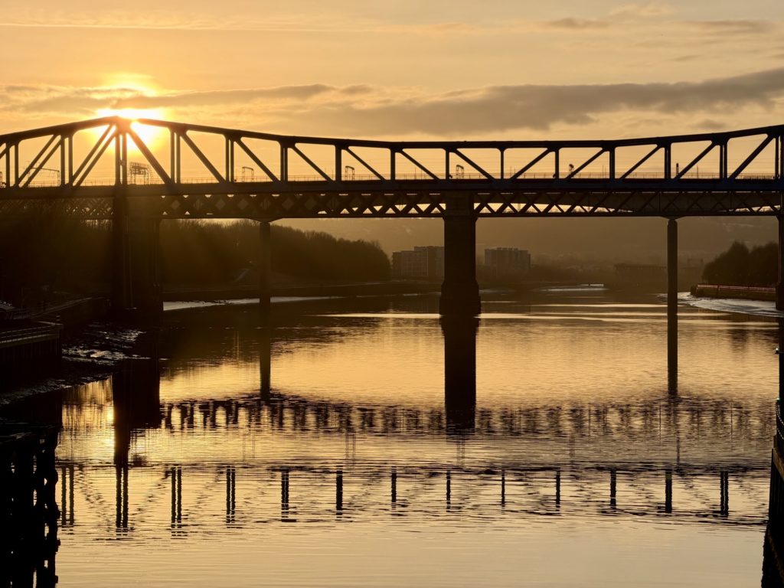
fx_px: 2265
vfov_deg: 14.8
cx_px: 392
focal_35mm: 100
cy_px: 294
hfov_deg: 19.6
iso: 32
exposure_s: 1/1145
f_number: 2.8
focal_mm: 16.89
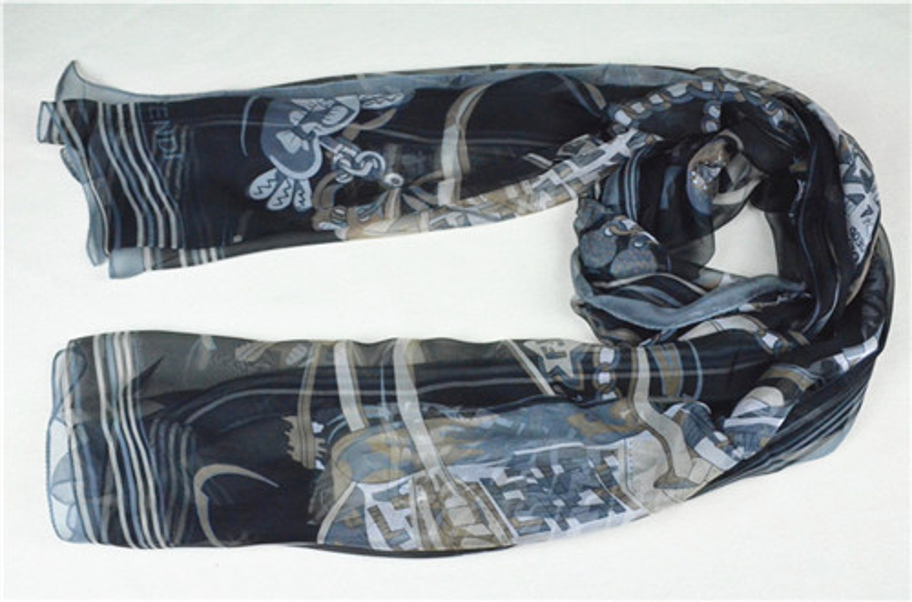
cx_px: 456
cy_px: 301
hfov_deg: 48.1
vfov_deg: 32.8
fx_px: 1023
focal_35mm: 40
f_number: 10
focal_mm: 27
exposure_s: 1/400
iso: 6400
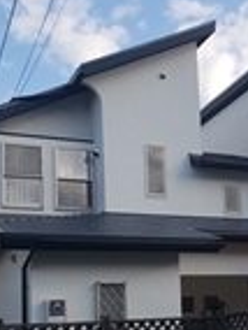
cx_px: 250
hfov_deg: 22.1
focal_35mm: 64
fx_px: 610
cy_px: 237
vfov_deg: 29.8
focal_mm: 4.3
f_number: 2.4
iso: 50
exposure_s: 1/798
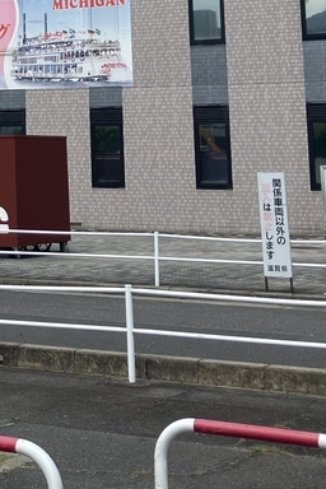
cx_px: -101
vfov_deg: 21.3
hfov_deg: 14.4
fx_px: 1236
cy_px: -42
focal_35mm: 91
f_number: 1.8
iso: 32
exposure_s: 1/2857
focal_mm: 3.99
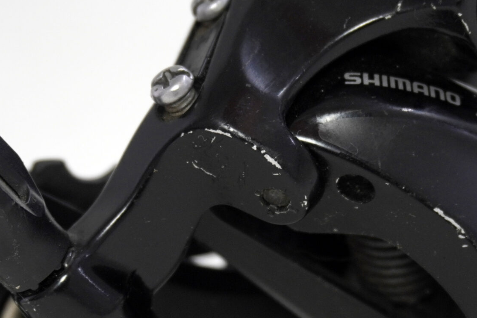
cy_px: 227
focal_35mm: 117
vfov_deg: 11.7
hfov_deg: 17.5
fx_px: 1550
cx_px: 275
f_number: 5.6
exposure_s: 1/30
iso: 400
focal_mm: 34
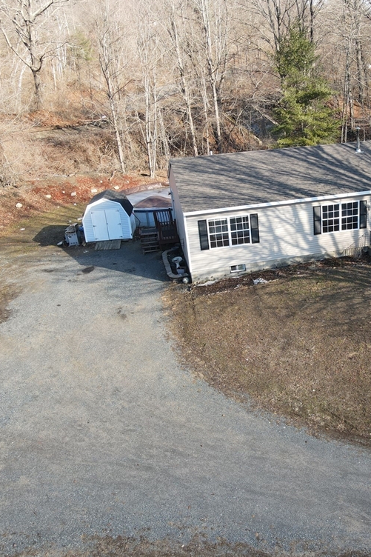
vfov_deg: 55.8
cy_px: 276
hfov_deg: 37.2
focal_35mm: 34
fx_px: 526
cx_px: 310
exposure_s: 1/125
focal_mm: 4.5
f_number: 2.8
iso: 100
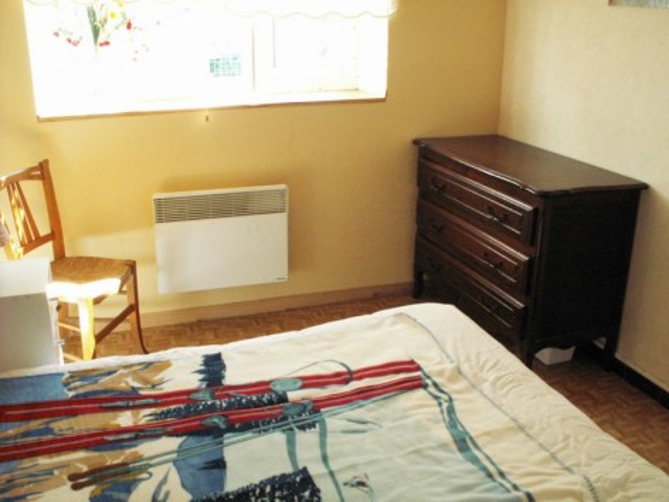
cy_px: 251
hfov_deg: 52.6
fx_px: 676
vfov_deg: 40.7
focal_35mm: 35
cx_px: 334
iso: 320
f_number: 3.5
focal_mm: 5.86
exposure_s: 1/60
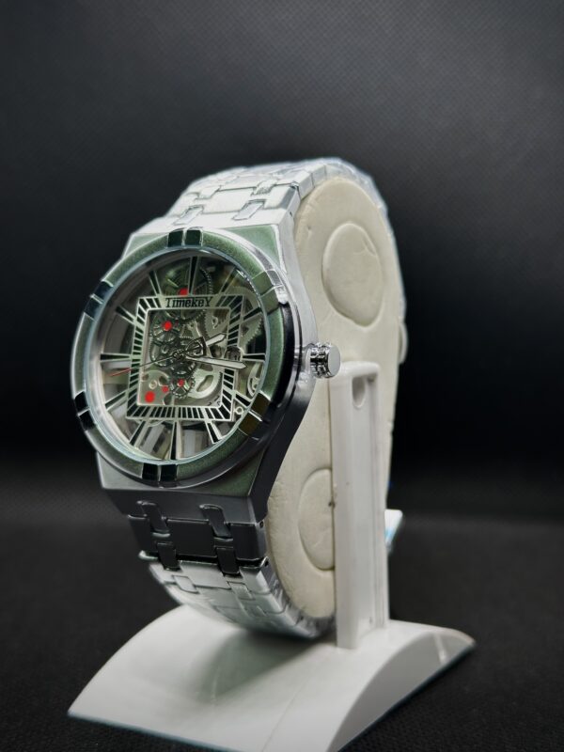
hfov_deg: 30.3
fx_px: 1043
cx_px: 282
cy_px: 376
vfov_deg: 39.7
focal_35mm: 48
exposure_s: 1/107
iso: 64
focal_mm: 6.86
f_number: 1.78
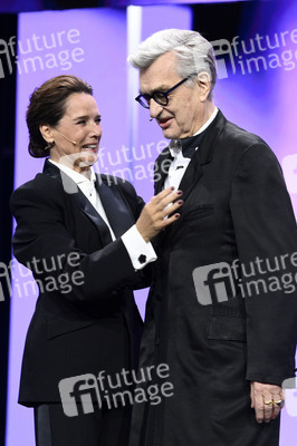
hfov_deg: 7.4
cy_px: 223
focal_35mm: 185
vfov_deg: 11.1
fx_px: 2293
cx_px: 148
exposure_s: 1/250
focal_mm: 185
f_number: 5
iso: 4000
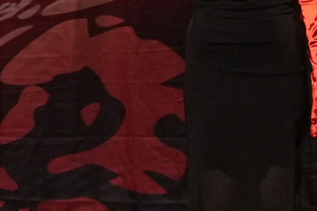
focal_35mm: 762
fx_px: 6706
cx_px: 562
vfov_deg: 1.8
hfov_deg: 2.7
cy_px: -339
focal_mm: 70
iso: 2000
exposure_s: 1/400
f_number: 2.8
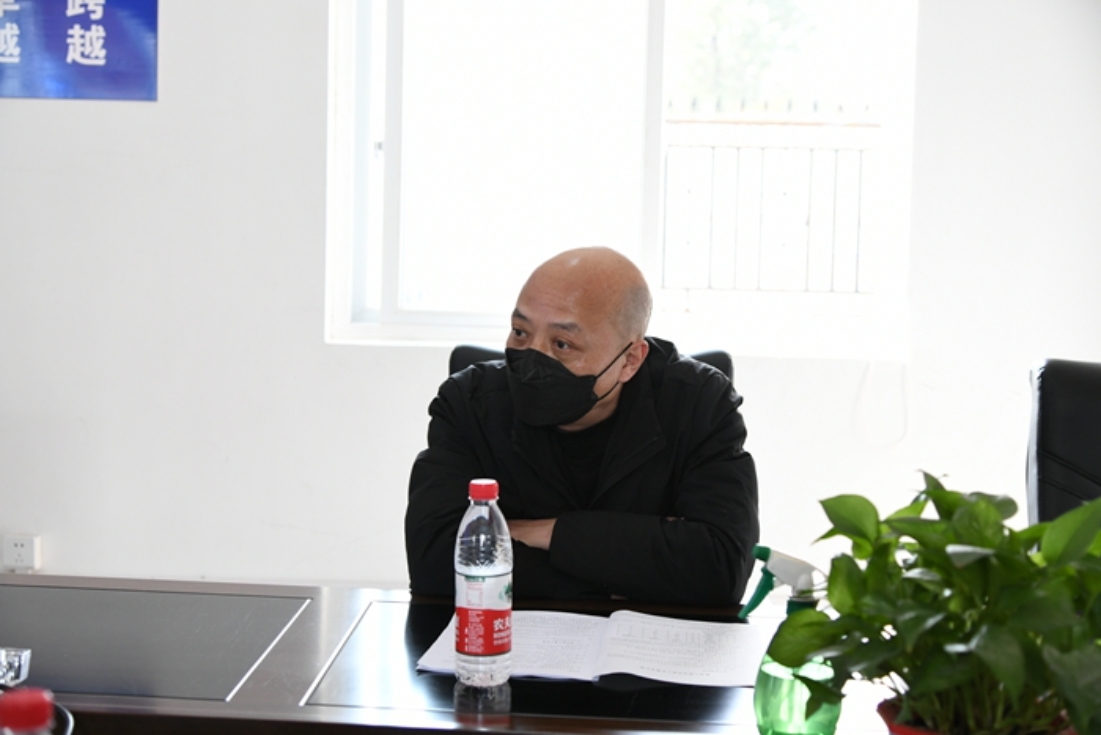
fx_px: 1682
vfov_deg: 24.6
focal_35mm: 55
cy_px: 368
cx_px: 550
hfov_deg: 36.2
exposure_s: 1/200
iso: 1600
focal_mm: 55
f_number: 4.5
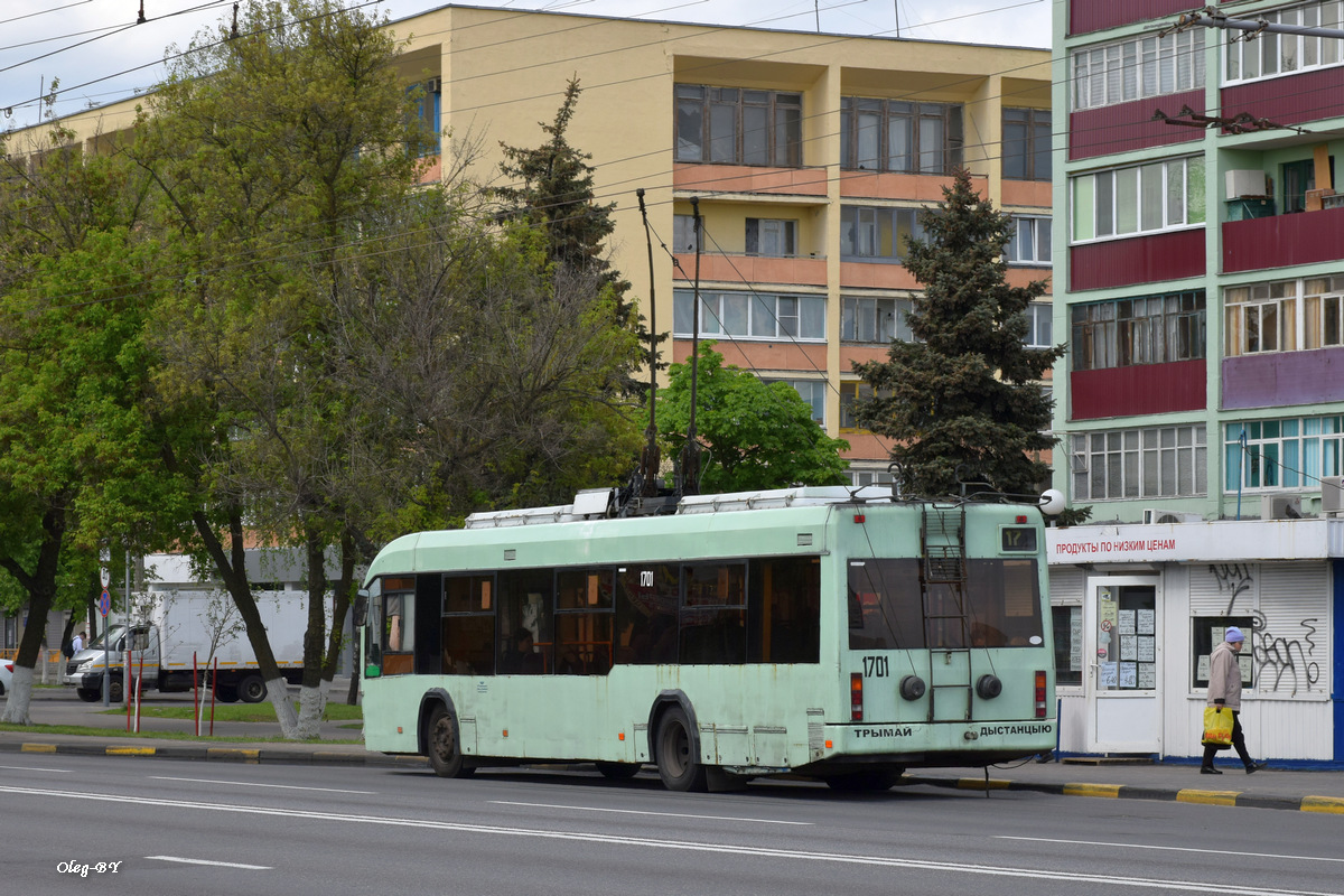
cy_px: 448
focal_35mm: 112
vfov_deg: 12.2
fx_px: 4200
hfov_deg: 18.2
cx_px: 672
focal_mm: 75
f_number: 14
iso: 250
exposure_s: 1/250
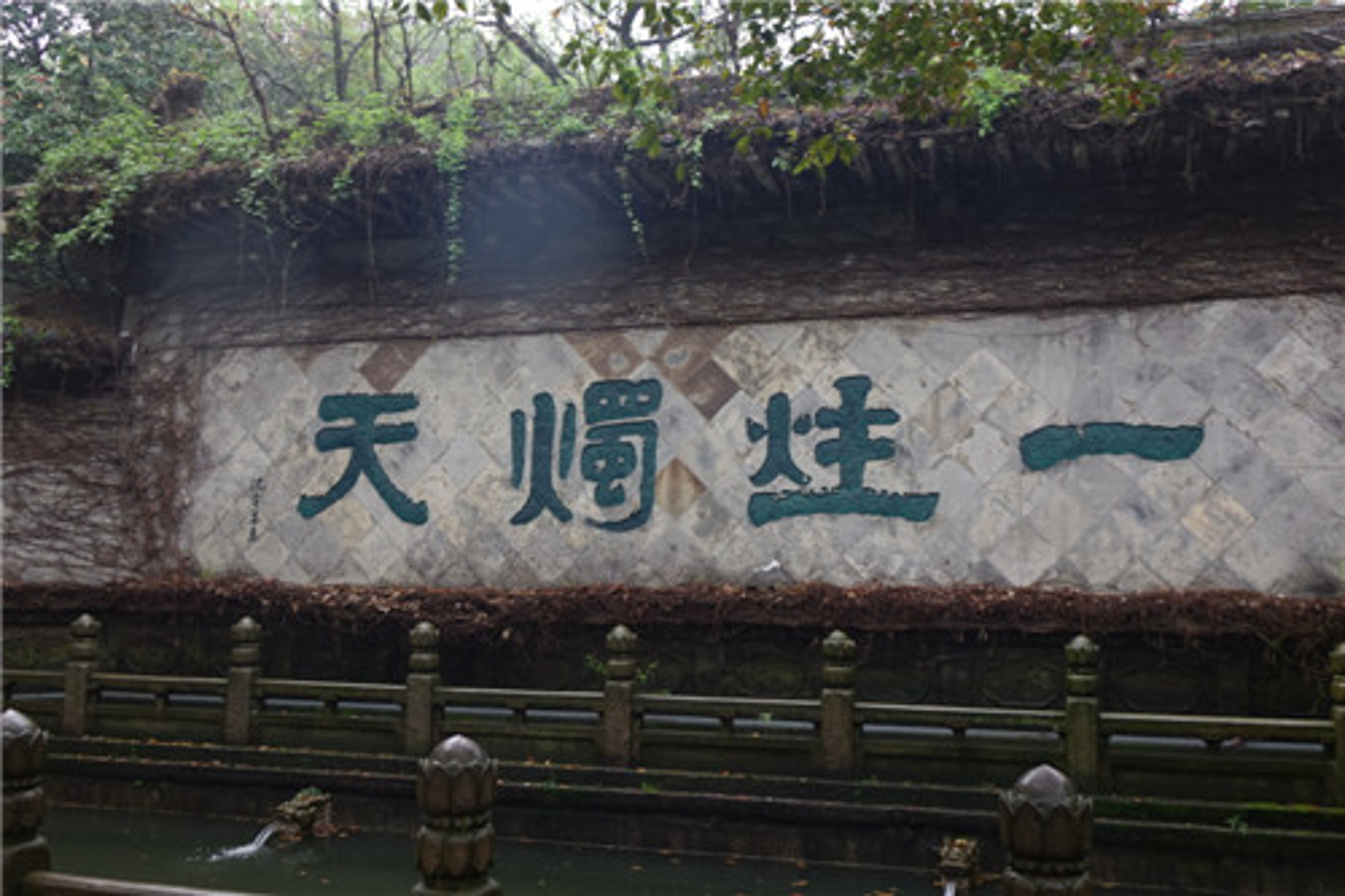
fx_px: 1344
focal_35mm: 36
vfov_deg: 36.8
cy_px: 448
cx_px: 672
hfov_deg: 53.1
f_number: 2.8
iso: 320
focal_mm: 13.1
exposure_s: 1/15
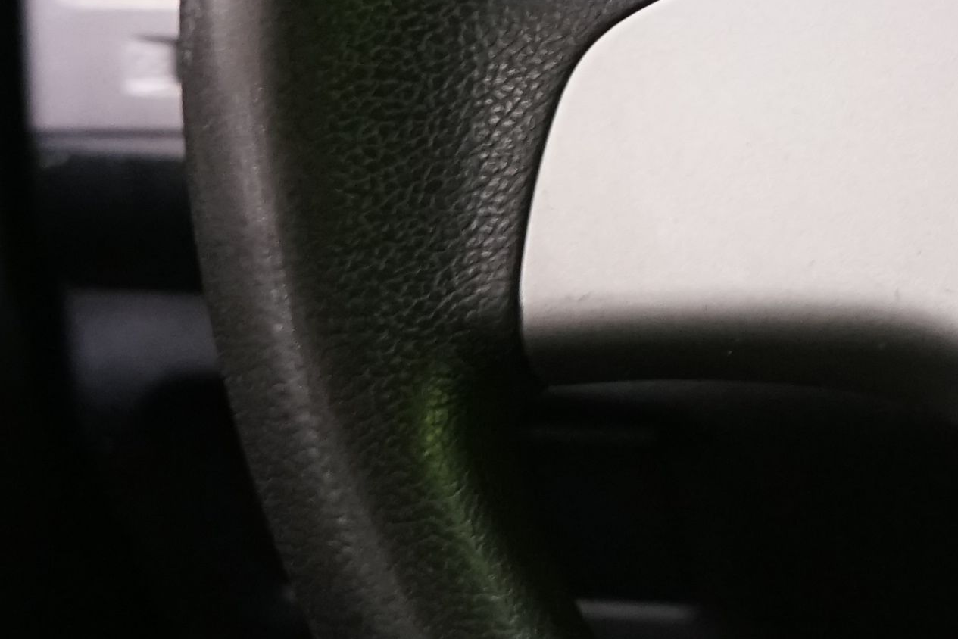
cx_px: 1654
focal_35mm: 147
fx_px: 3912
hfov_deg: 12.8
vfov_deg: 9.3
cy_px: -32
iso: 2000
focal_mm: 31
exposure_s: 1/15
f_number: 5.6
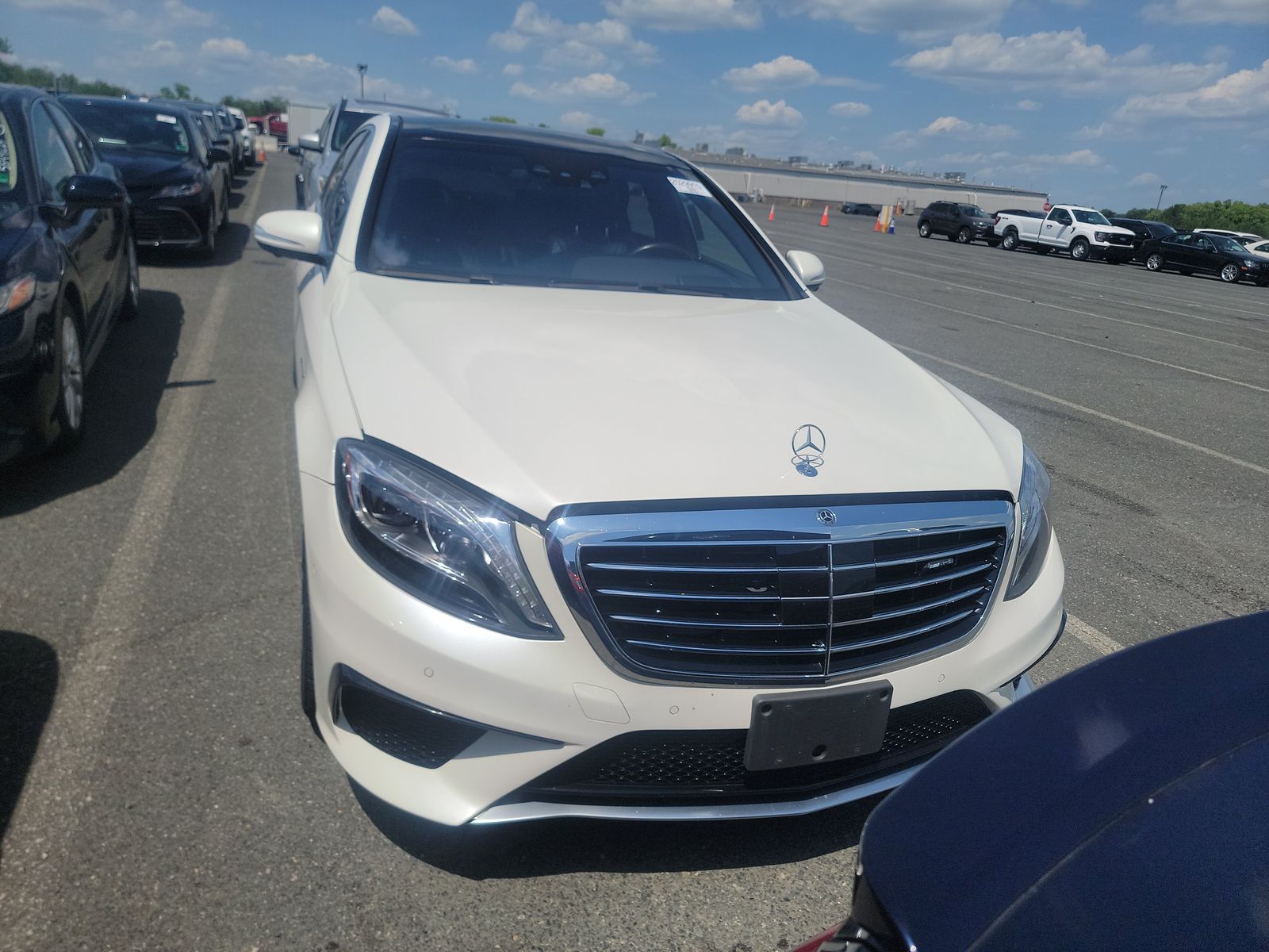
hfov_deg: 71.6
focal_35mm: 24
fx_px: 880
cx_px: 634
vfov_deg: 56.8
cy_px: 476
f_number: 1.8
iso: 50
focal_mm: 6.7
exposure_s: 1/2744
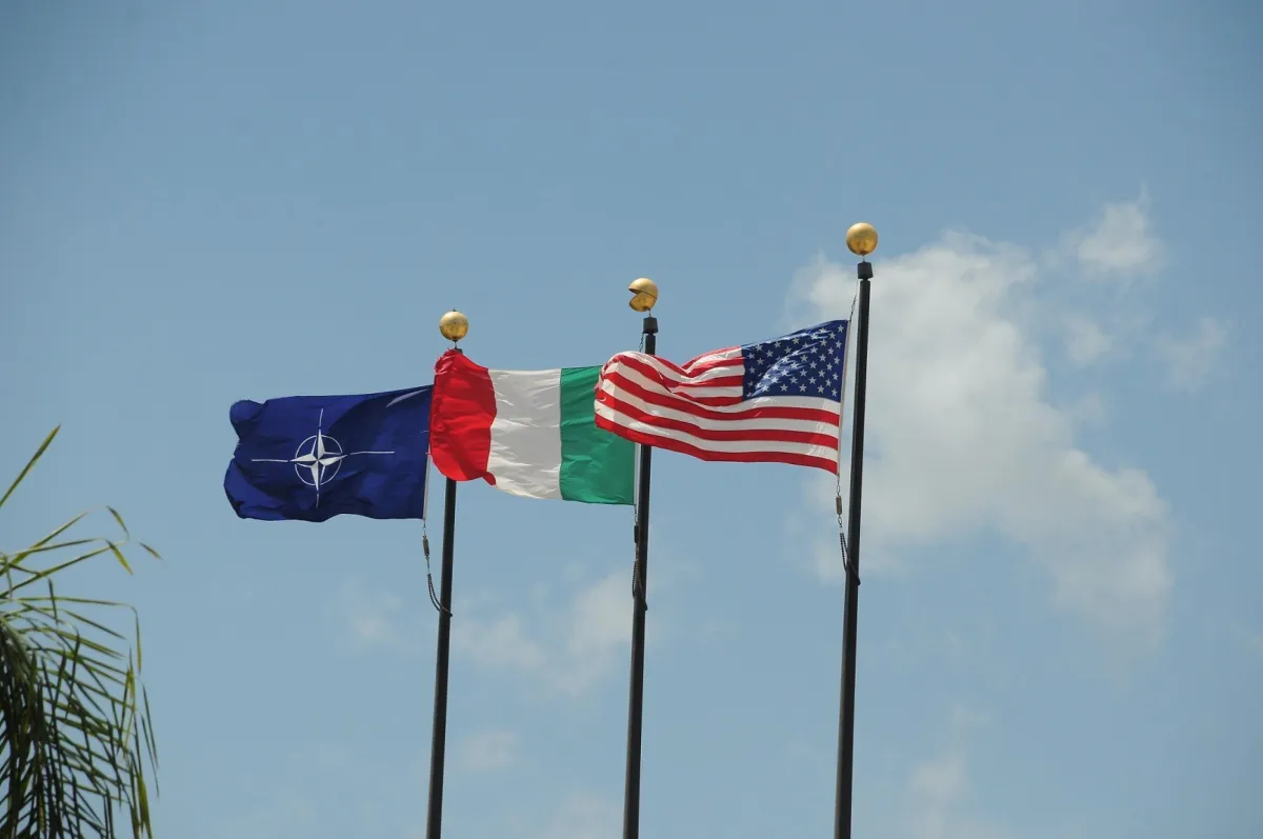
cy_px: 420
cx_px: 632
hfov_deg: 10.2
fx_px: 7096
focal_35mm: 202
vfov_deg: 6.8
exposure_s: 1/1000
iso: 200
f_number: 8
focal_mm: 135
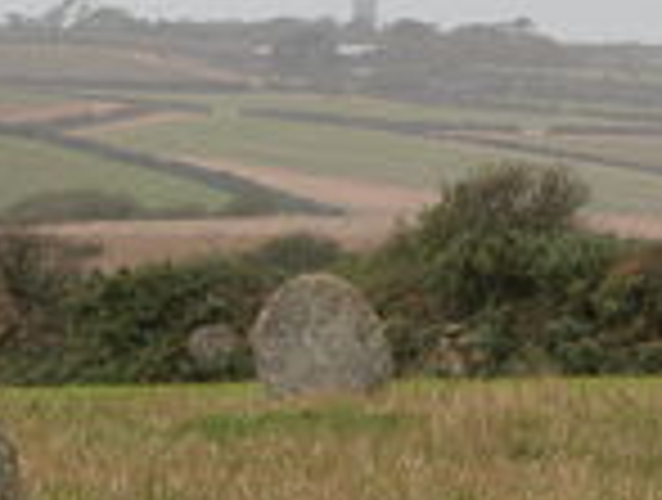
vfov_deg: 4.0
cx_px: 243
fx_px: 7074
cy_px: 86
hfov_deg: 5.4
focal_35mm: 369
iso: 100
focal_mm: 34.7
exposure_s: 1/253
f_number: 4.8
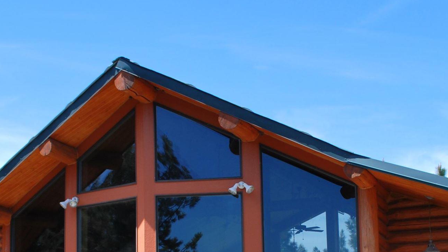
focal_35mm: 67
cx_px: 235
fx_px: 796
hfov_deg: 31.4
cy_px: 243
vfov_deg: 17.6
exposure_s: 1/250
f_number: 5.6
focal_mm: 18
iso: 100
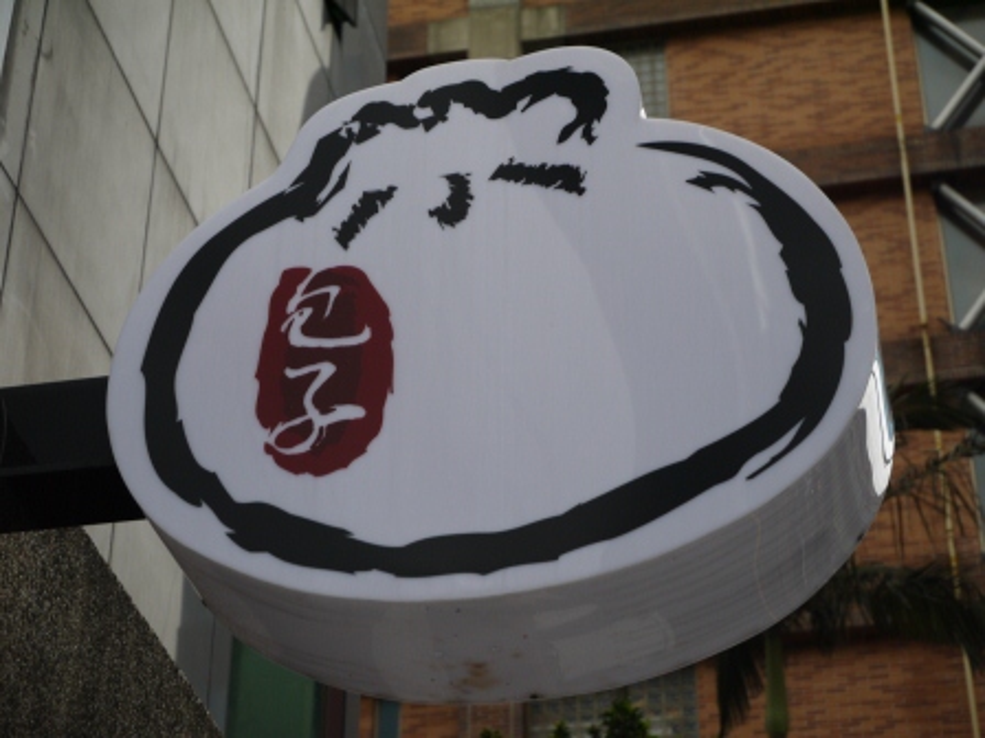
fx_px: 2219
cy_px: 369
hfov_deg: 25.0
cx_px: 492
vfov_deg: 18.9
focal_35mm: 78
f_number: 5.6
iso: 200
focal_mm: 39
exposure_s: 1/80
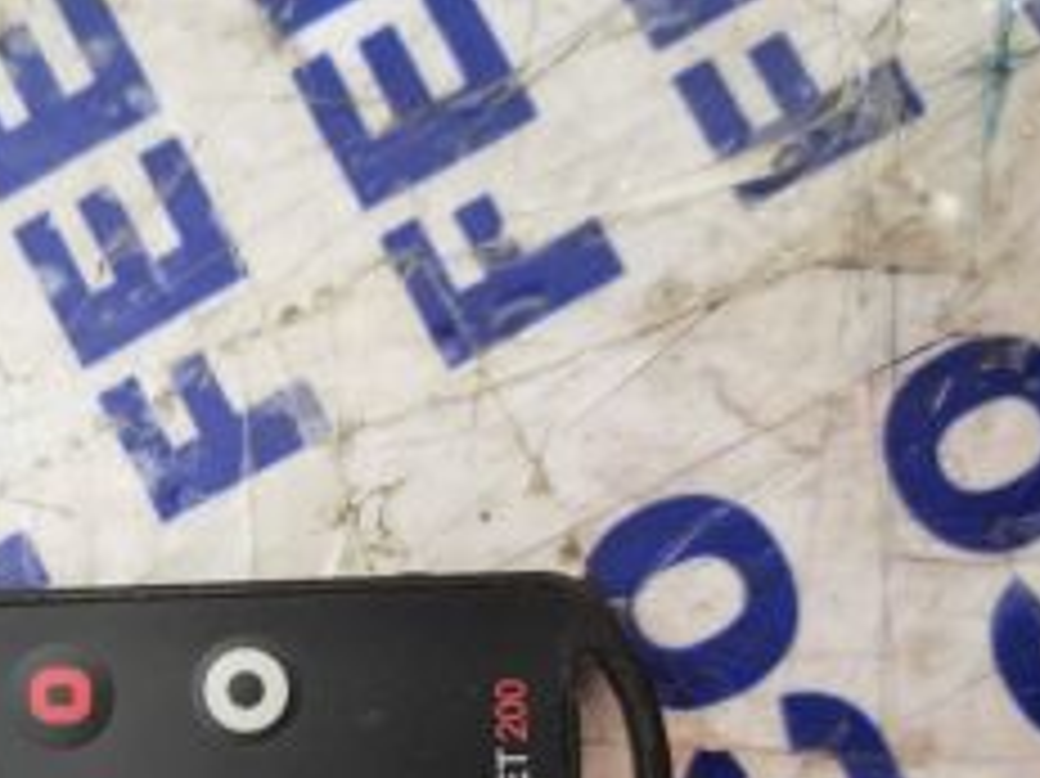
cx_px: 225
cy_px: 670
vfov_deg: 31.0
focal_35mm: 45
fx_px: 1351
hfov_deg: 40.6
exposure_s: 1/24
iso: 1600
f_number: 1.8
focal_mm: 5.58
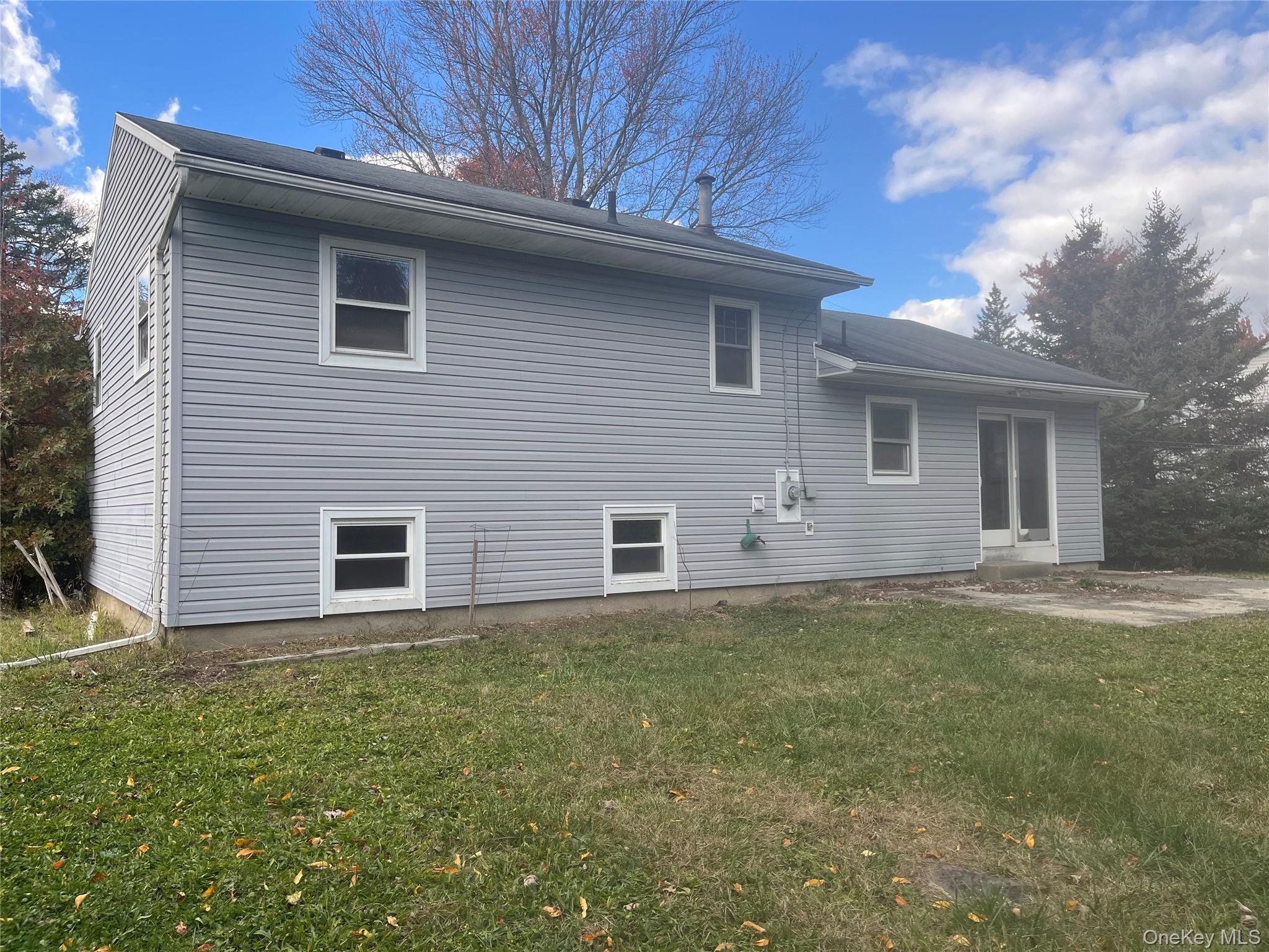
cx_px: 634
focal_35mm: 26
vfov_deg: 53.1
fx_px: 953
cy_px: 476
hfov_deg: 67.3
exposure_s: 1/878
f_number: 1.6
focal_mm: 5.1
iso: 50
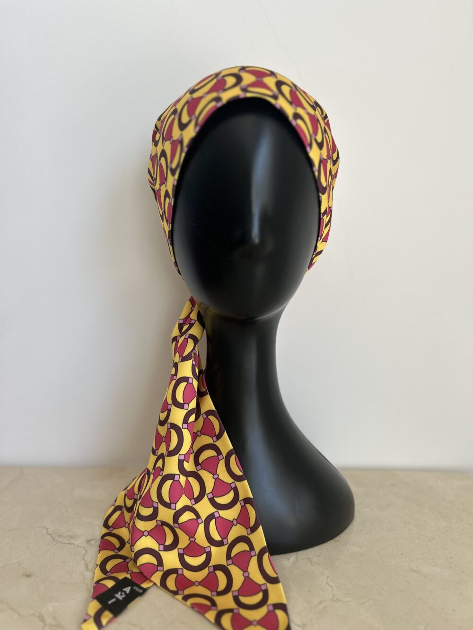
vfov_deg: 67.3
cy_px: 315
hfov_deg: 53.1
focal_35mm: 26
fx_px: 474
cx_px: 236
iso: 50
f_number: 1.5
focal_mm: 5.7
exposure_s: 1/379
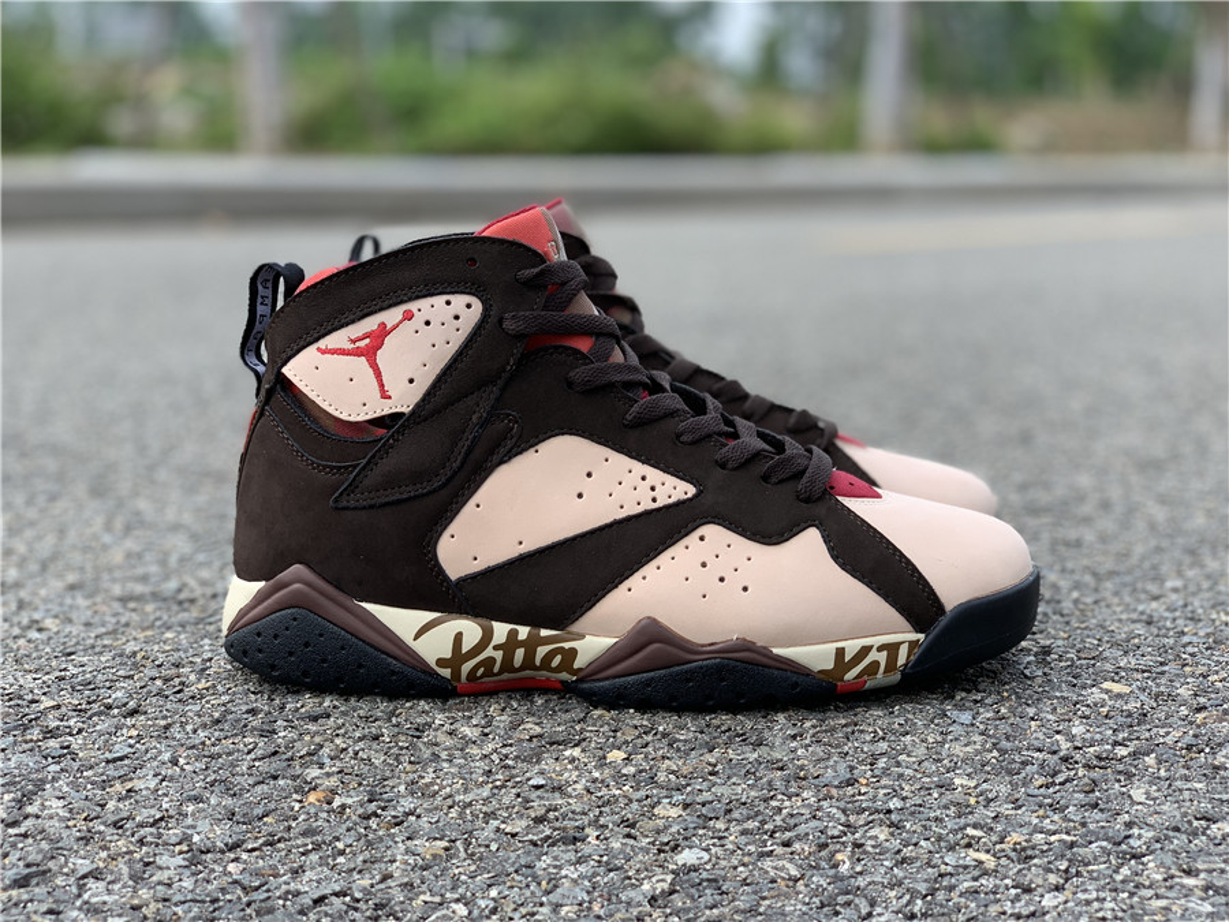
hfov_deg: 36.8
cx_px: 614
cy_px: 461
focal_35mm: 52
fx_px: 1846
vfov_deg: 28.0
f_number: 2.4
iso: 16
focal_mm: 6
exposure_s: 1/322
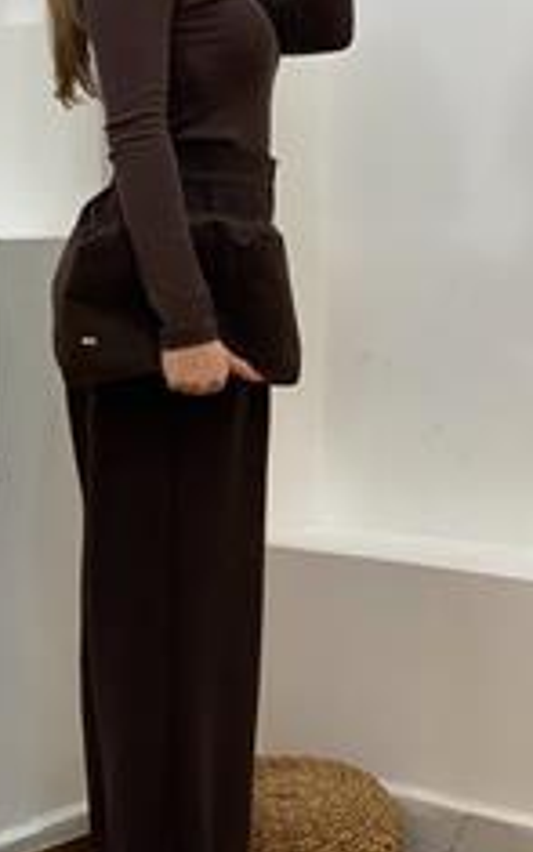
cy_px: 303
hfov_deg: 13.5
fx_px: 2253
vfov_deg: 21.4
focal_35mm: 97
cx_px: 170
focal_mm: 6
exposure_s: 1/100
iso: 80
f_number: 2
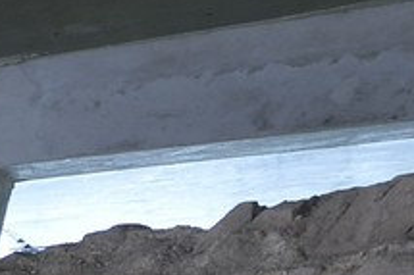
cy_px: 1012
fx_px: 1195
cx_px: -953
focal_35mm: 104
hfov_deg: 10.3
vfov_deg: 8.6
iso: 200
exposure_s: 2.5
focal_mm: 14
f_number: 7.1
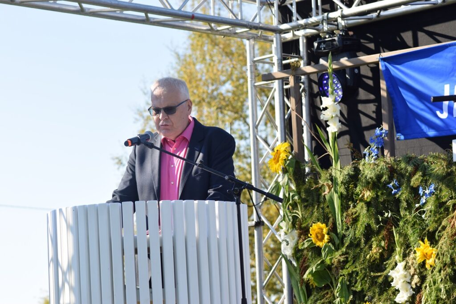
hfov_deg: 16.1
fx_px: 1615
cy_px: 152
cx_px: 228
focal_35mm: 128
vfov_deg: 10.8
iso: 100
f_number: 5.6
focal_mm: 85
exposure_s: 1/250
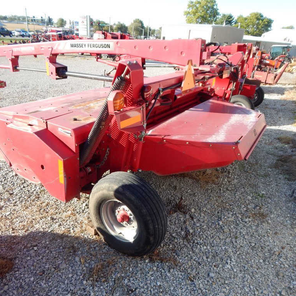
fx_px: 252
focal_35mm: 26
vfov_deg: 60.9
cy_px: 148
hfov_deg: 60.9
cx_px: 147
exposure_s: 1/500
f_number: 3
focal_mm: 4
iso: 125
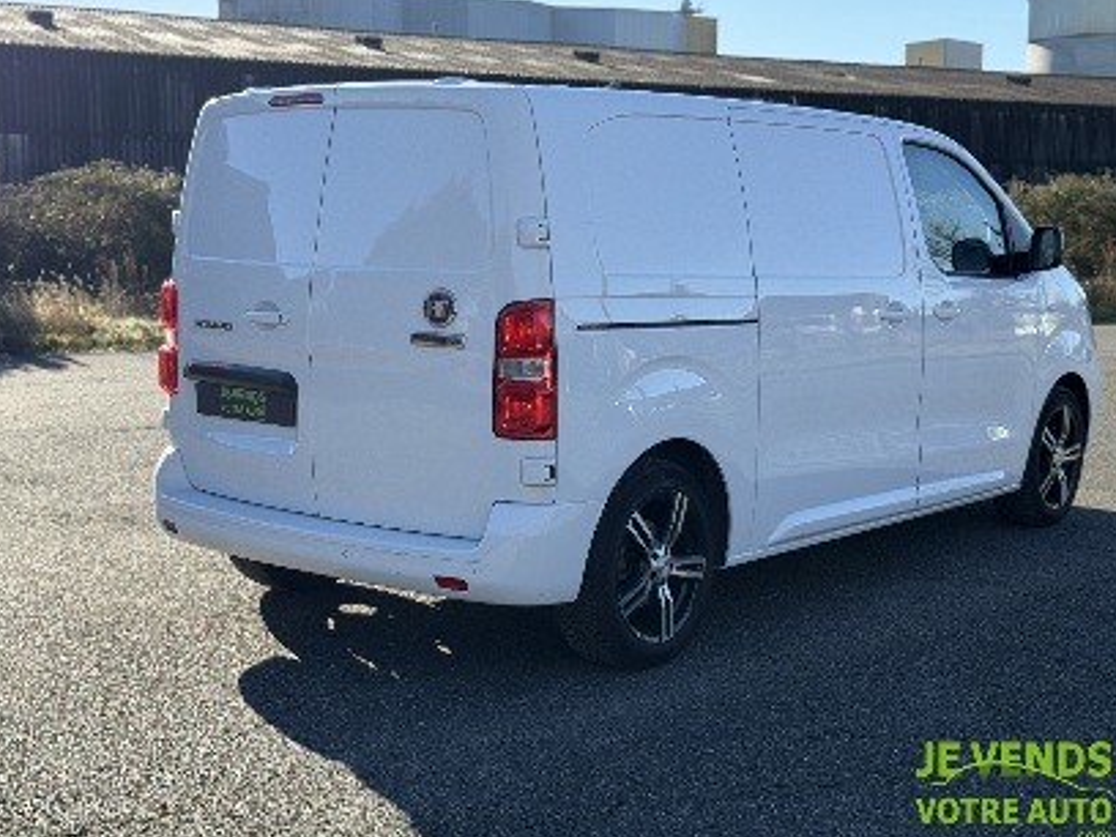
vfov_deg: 29.7
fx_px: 1580
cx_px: 558
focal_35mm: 49
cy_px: 418
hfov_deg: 38.9
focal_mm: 6.76
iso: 64
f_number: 1.78
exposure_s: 1/2033
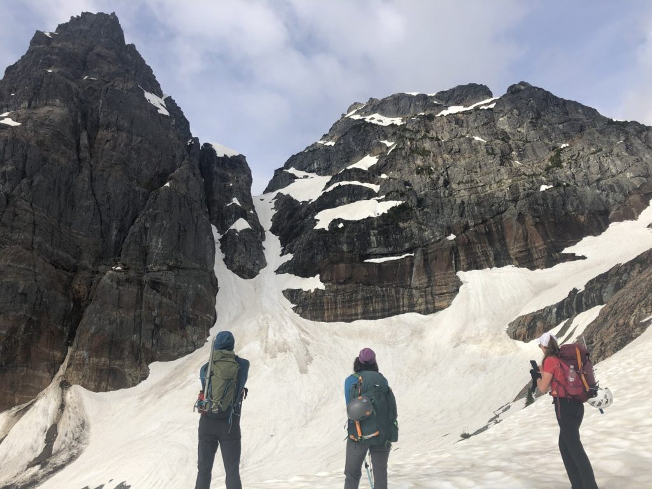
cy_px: 244
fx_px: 527
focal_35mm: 28
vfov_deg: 49.7
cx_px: 326
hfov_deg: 63.4
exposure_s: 1/2000
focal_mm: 3.99
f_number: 1.8
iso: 20
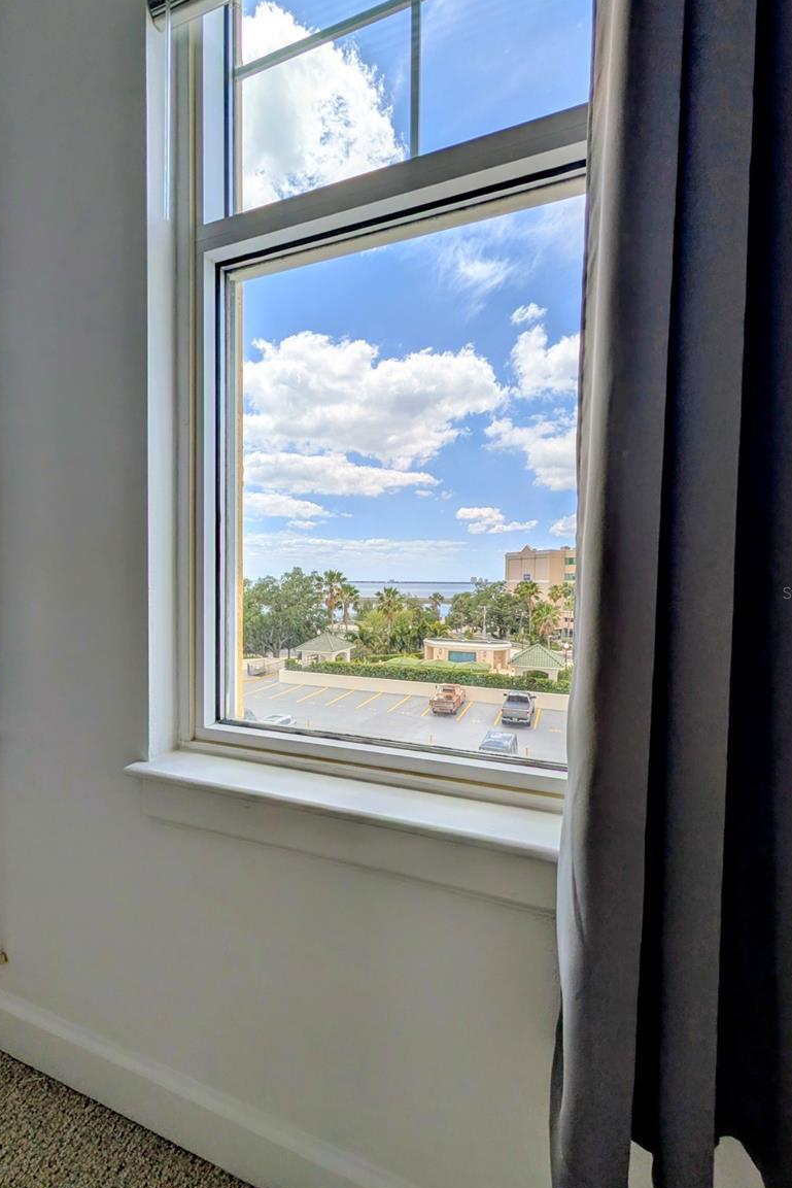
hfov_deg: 85.4
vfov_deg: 108.3
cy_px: 592
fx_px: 429
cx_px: 391
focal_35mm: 13
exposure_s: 1/2924
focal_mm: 2.02
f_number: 1.7
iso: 55
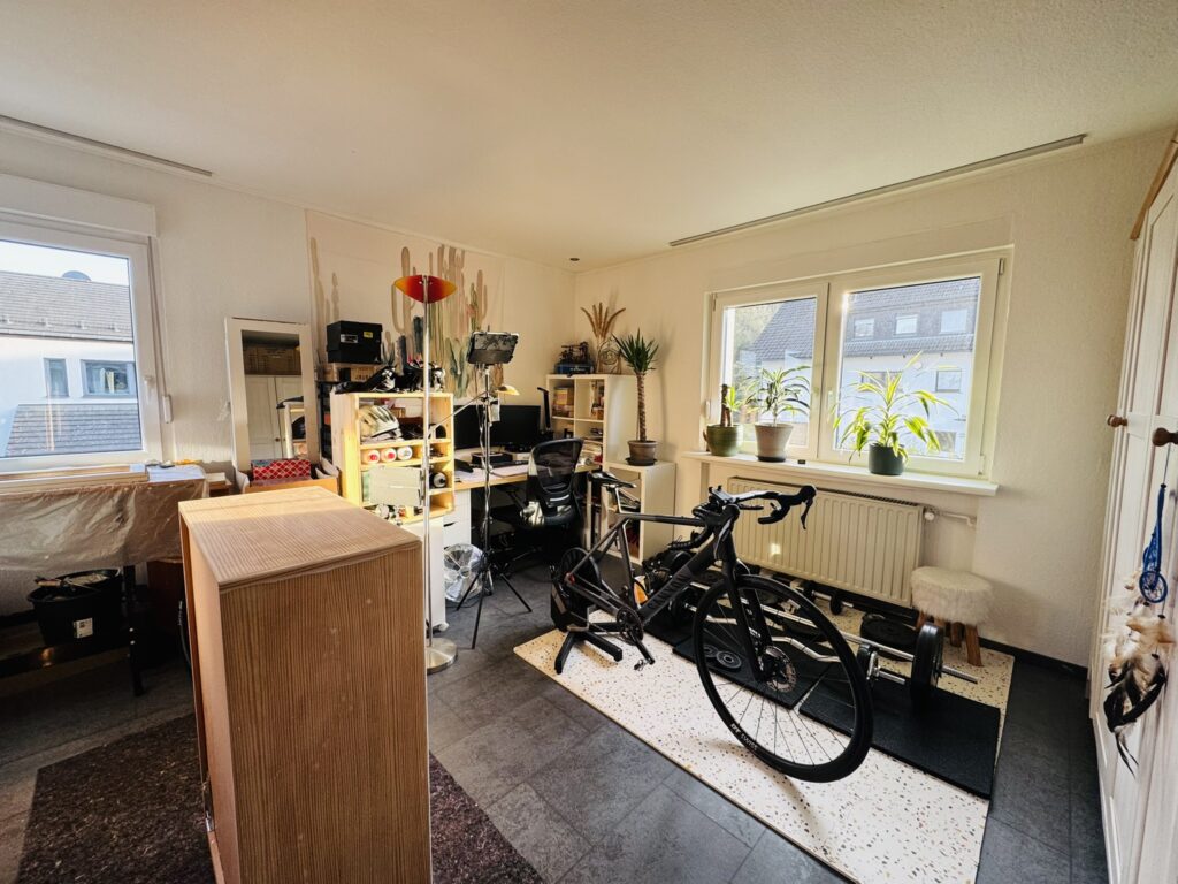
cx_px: 589
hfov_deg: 102.1
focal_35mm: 14
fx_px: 476
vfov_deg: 85.7
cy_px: 442
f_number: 2.2
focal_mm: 2.22
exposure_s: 1/99
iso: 160
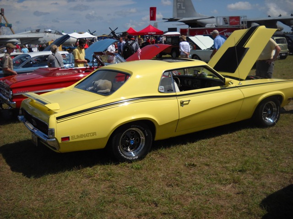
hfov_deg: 45.8
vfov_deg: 35.1
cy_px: 110
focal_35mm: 41
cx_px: 146
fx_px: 347
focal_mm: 6.72
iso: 64
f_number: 5.5
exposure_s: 1/647
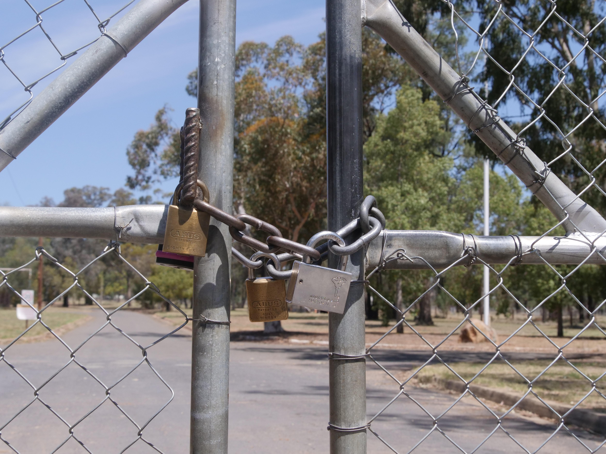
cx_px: 303
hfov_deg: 30.3
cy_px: 227
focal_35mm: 64
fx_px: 1120
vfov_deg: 22.9
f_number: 9
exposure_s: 1/1000
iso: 640
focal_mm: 32
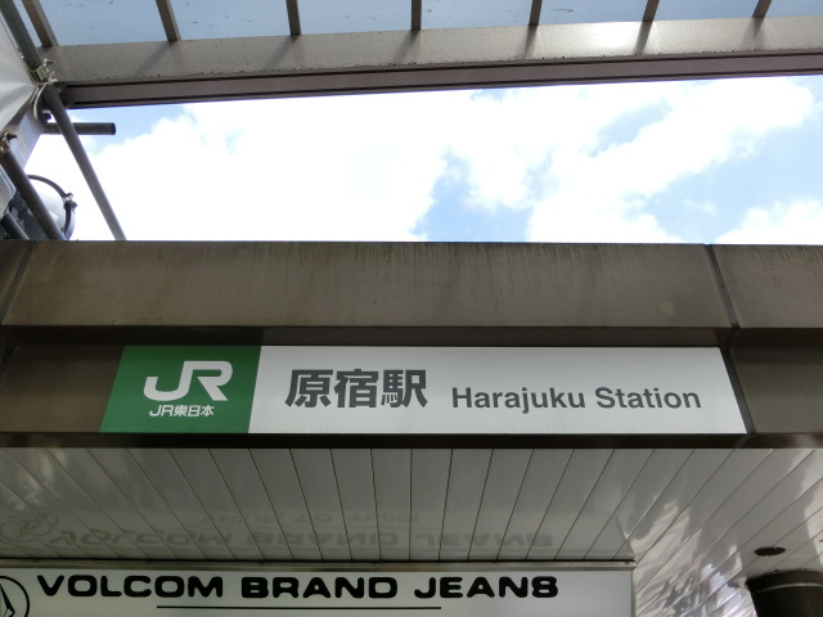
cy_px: 308
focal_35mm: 29
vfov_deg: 48.2
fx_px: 689
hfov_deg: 61.7
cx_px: 412
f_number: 3.7
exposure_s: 1/400
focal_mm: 5.2
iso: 80
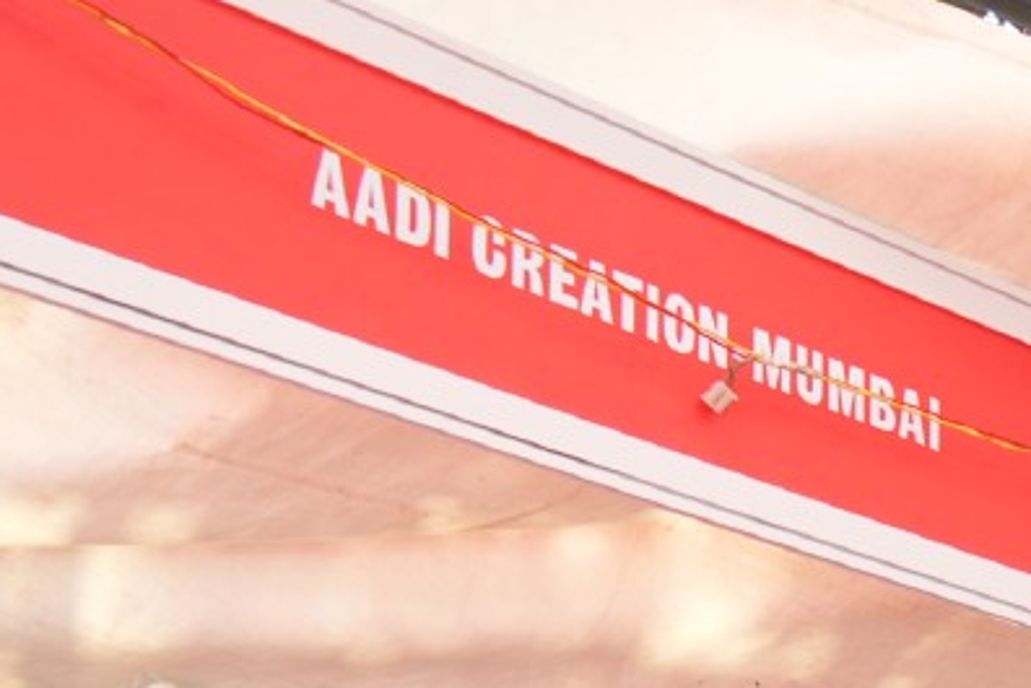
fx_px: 3323
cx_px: 1322
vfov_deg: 10.3
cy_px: 1615
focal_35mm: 116
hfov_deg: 16.7
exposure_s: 1/125
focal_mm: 24
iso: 160
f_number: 5
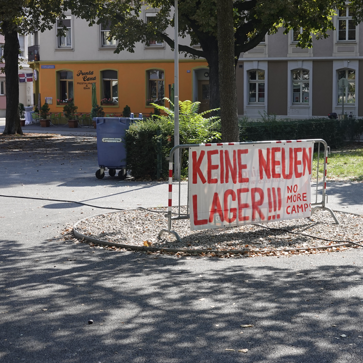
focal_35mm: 71
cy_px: 179
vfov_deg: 24.3
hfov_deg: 24.2
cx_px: 241
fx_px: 842
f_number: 4
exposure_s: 1/320
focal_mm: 20.26
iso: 125
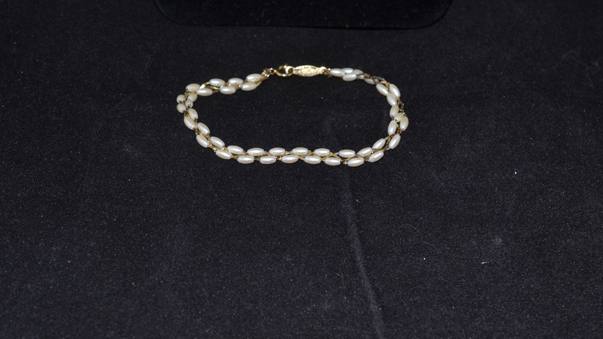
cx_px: 302
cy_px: 154
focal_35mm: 63
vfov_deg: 19.1
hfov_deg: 33.3
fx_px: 1007
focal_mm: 40
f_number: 8
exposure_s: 1/60
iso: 100
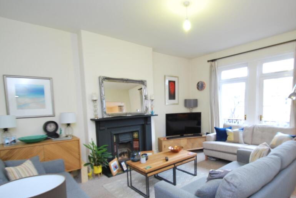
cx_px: 166
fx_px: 165
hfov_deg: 83.5
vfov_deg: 61.6
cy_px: 117
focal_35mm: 20
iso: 400
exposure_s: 1/8
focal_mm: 10
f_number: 3.5
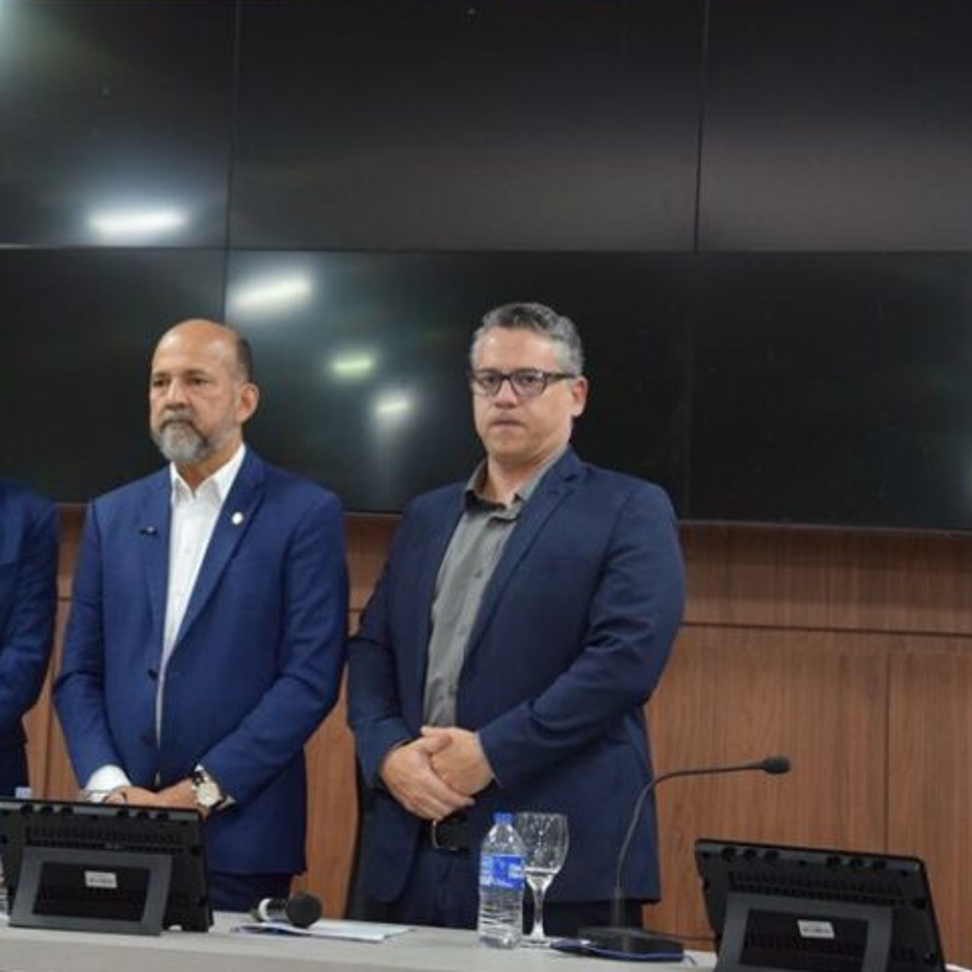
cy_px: 476
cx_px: 231
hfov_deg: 19.4
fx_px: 2816
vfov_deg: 19.6
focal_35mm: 89
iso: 1800
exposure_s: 1/60
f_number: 4.8
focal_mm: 45
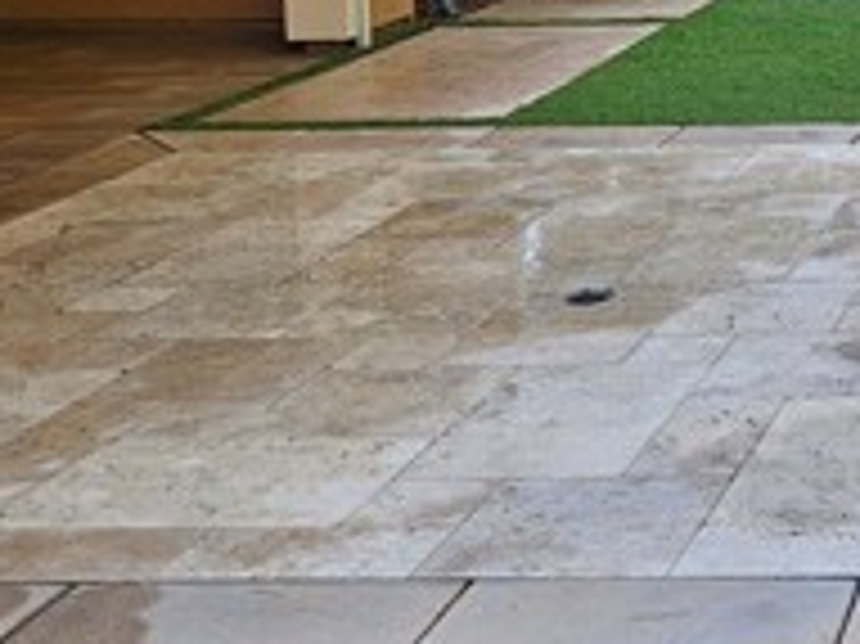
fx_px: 1912
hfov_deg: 22.3
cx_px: 1166
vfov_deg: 18.3
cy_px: -104
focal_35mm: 77
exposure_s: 1/120
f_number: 1.8
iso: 50
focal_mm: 5.4
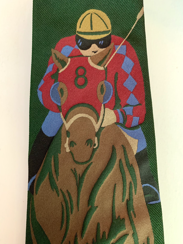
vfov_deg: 67.3
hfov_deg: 53.1
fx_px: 183
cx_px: 92
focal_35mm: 26
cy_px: 122
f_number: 1.8
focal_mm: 4.25
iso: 320
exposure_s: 1/40
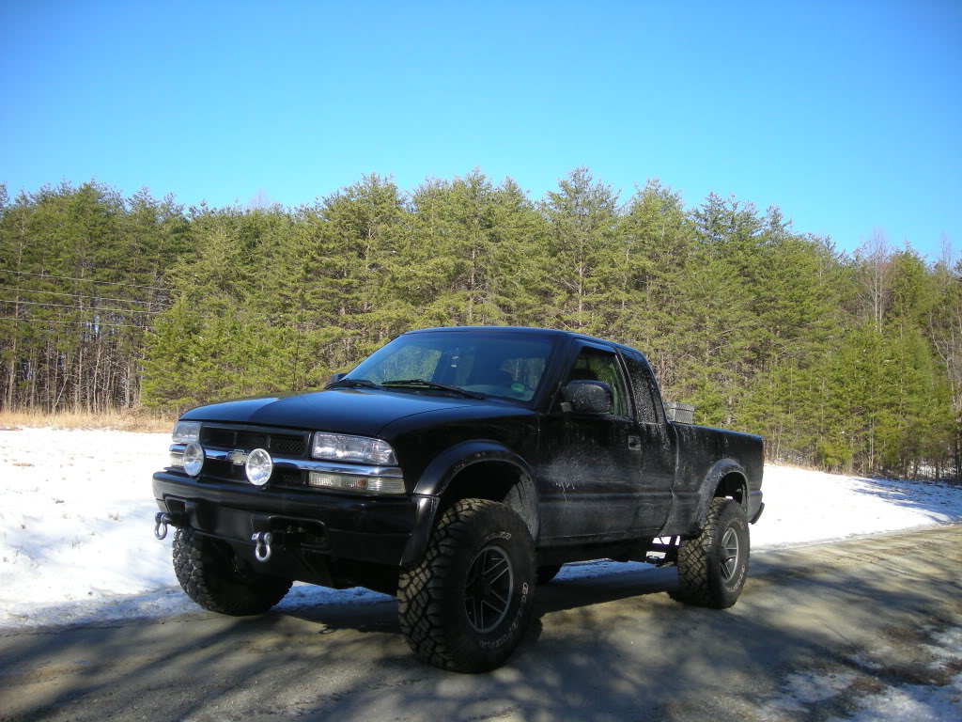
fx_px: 973
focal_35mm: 35
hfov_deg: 52.6
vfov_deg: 40.7
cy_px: 361
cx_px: 481
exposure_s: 1/413
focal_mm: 5.7
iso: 50
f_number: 2.8
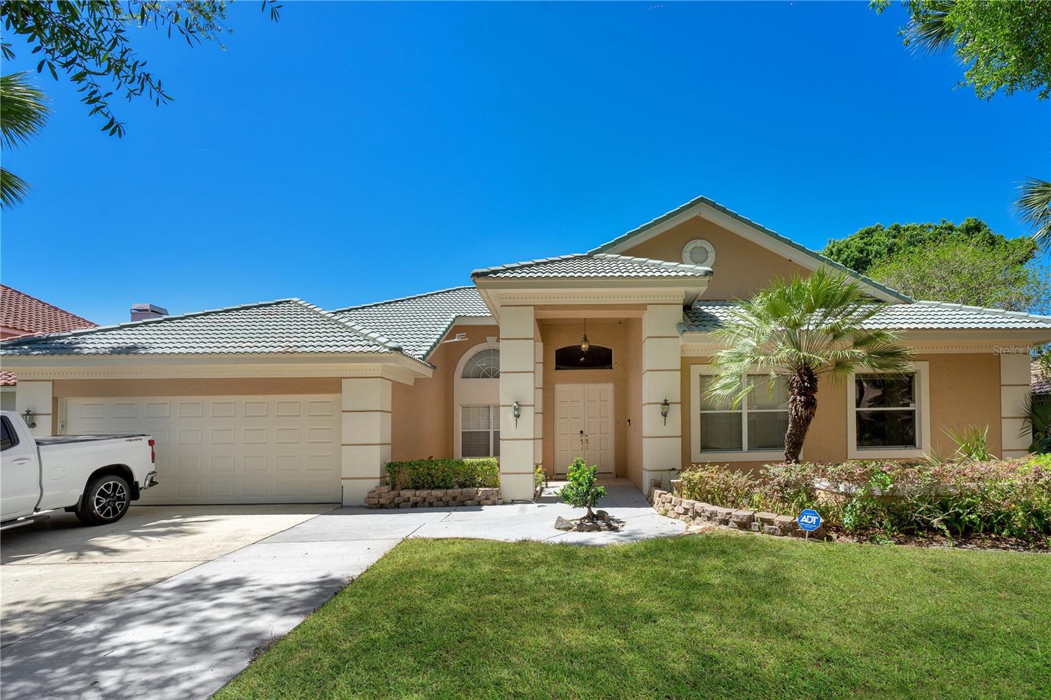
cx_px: 526
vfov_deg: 73.7
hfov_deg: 96.7
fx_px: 467
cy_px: 350
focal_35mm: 16
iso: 100
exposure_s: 1/125
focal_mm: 16
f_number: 11
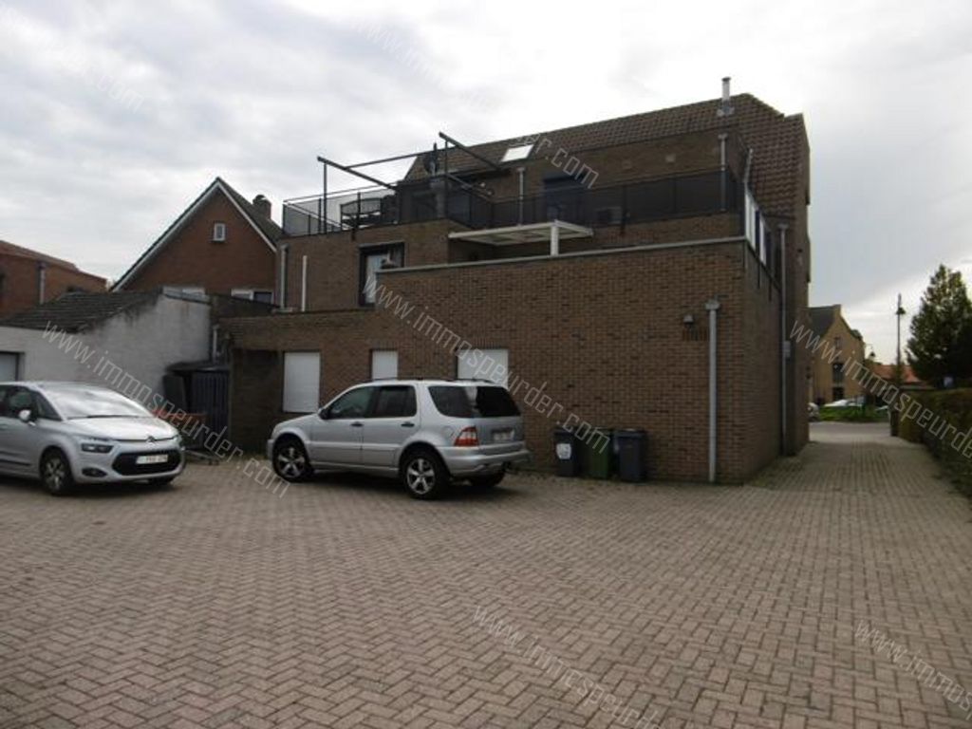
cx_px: 486
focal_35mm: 24
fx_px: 674
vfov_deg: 56.8
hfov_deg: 71.6
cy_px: 364
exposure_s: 1/160
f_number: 7.8
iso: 100
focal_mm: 4.3
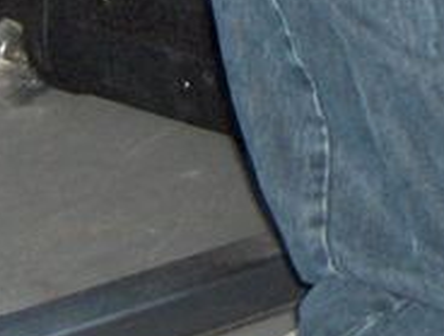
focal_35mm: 274
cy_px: -541
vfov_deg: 5.2
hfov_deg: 7.1
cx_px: 618
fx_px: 3524
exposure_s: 1/60
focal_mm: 8
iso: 100
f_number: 2.8
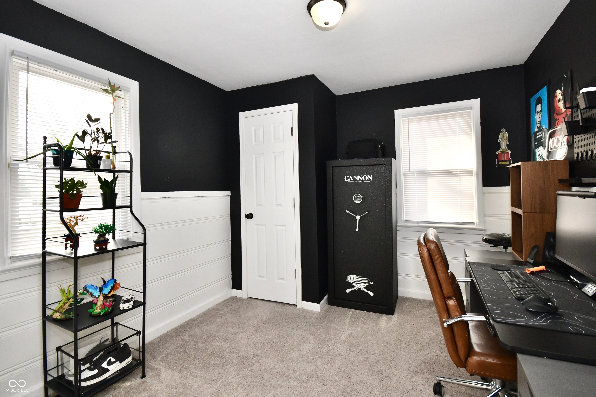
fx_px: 248
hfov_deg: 100.4
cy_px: 198
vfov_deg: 77.3
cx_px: 298
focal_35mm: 15
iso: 640
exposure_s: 1/80
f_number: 6.3
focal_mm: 10
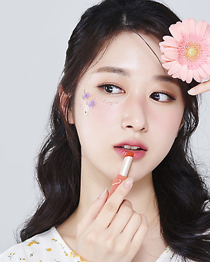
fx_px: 1157
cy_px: 130
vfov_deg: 12.9
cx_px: 92
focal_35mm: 149
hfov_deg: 10.4
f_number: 11
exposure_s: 1/125
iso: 64
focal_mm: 105
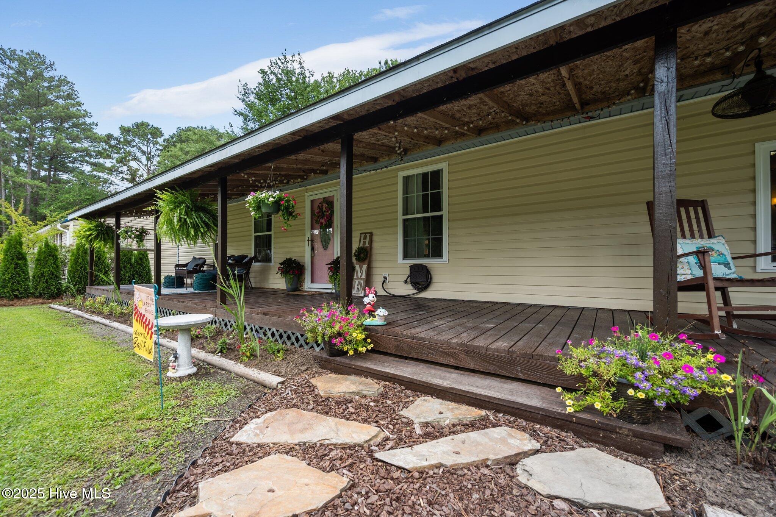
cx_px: 388
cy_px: 258
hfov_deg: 104.3
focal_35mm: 14
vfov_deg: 81.2
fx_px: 302
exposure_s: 1/40
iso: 64
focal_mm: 14
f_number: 7.1
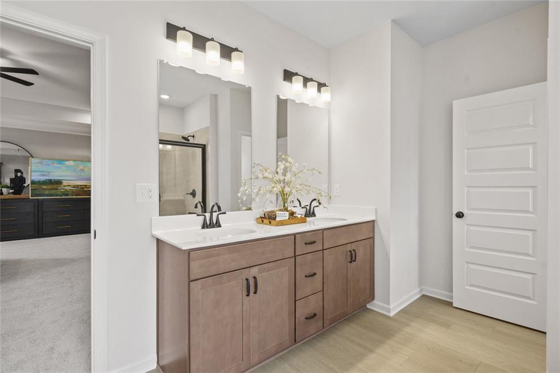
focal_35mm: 17
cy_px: 186
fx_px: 264
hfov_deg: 93.3
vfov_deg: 70.4
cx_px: 280
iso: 1250
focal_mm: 17
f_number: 6.3
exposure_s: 1/25
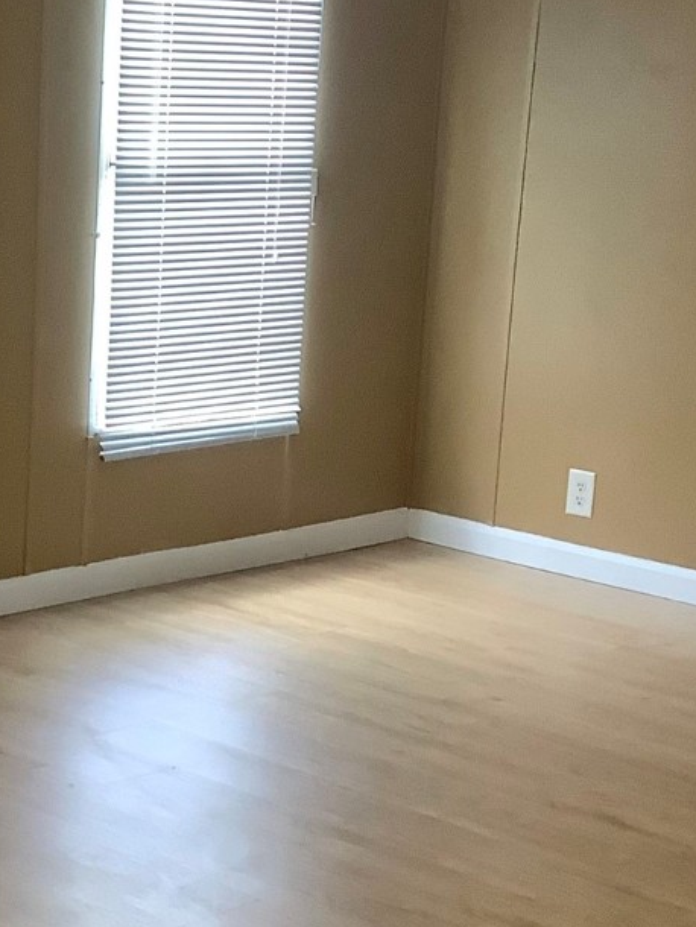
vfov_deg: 25.0
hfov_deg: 18.7
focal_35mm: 78
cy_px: 544
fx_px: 2090
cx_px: 105
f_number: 2.4
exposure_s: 1/60
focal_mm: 3.3
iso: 160
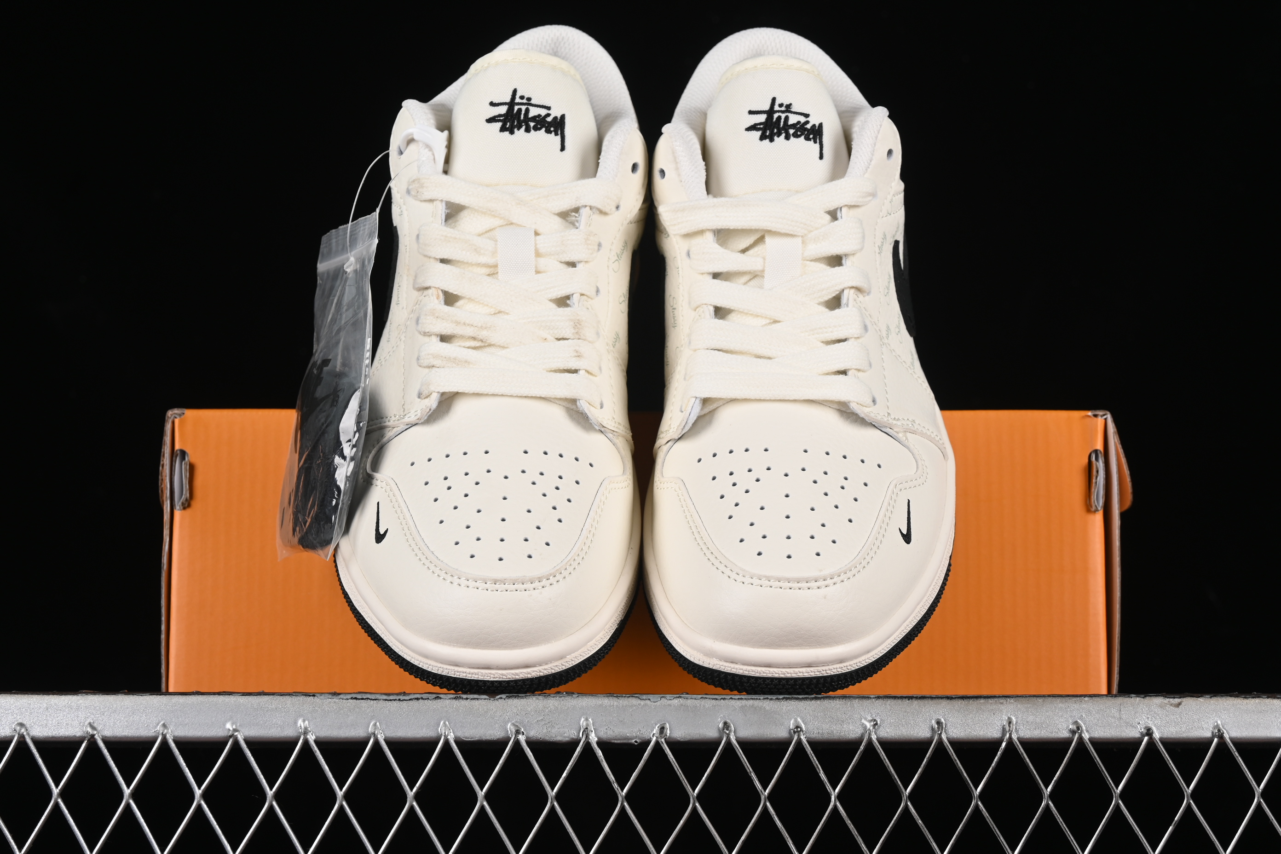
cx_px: 640
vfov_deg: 18.2
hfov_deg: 27.0
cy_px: 427
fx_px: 2669
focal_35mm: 75
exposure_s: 1/100
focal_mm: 50
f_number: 8
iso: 160
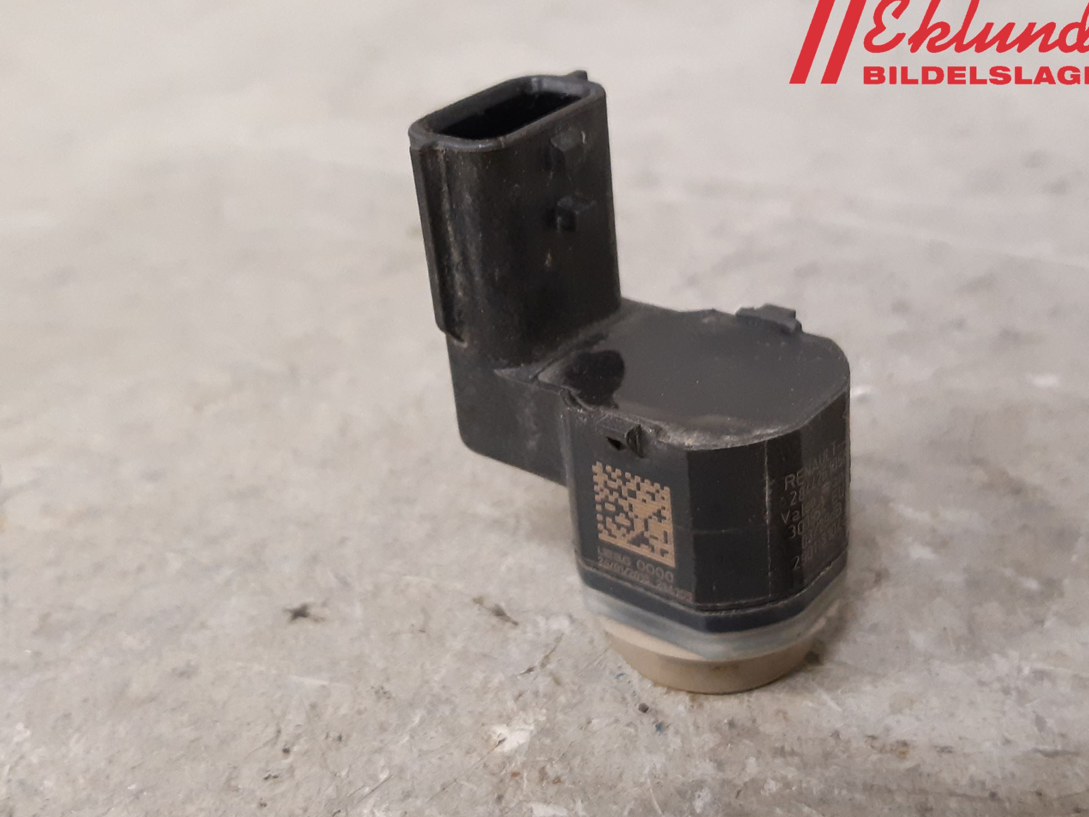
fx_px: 849
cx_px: 563
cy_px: 415
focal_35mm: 27
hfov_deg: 65.3
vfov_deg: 51.4
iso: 250
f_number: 1.7
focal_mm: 3.93
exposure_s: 1/33
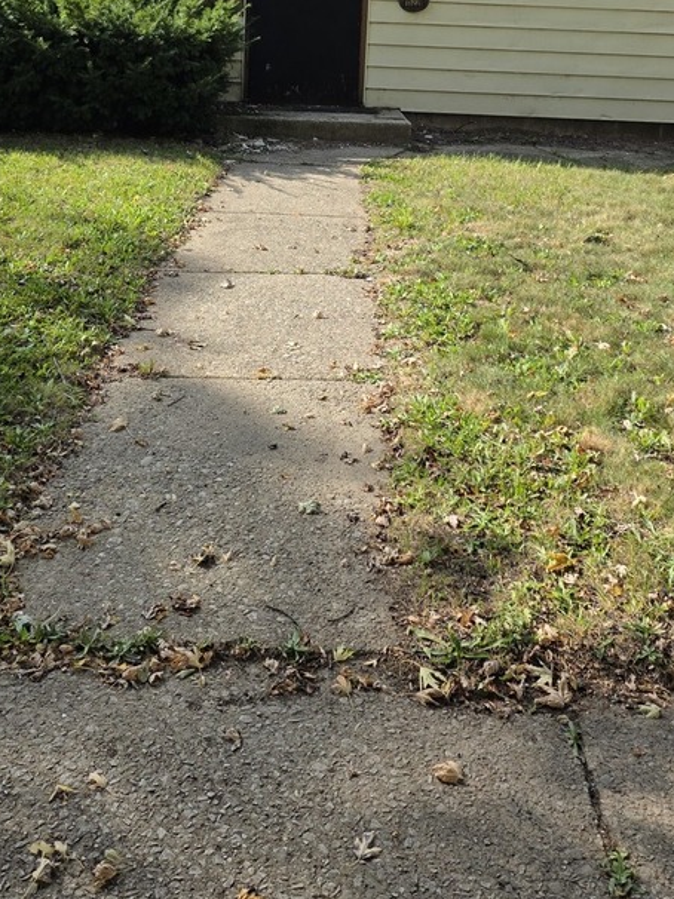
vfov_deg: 43.3
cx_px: 330
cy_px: 159
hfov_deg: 35.1
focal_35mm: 41
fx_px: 1065
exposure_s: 1/4650
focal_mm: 6.3
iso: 80
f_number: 1.7
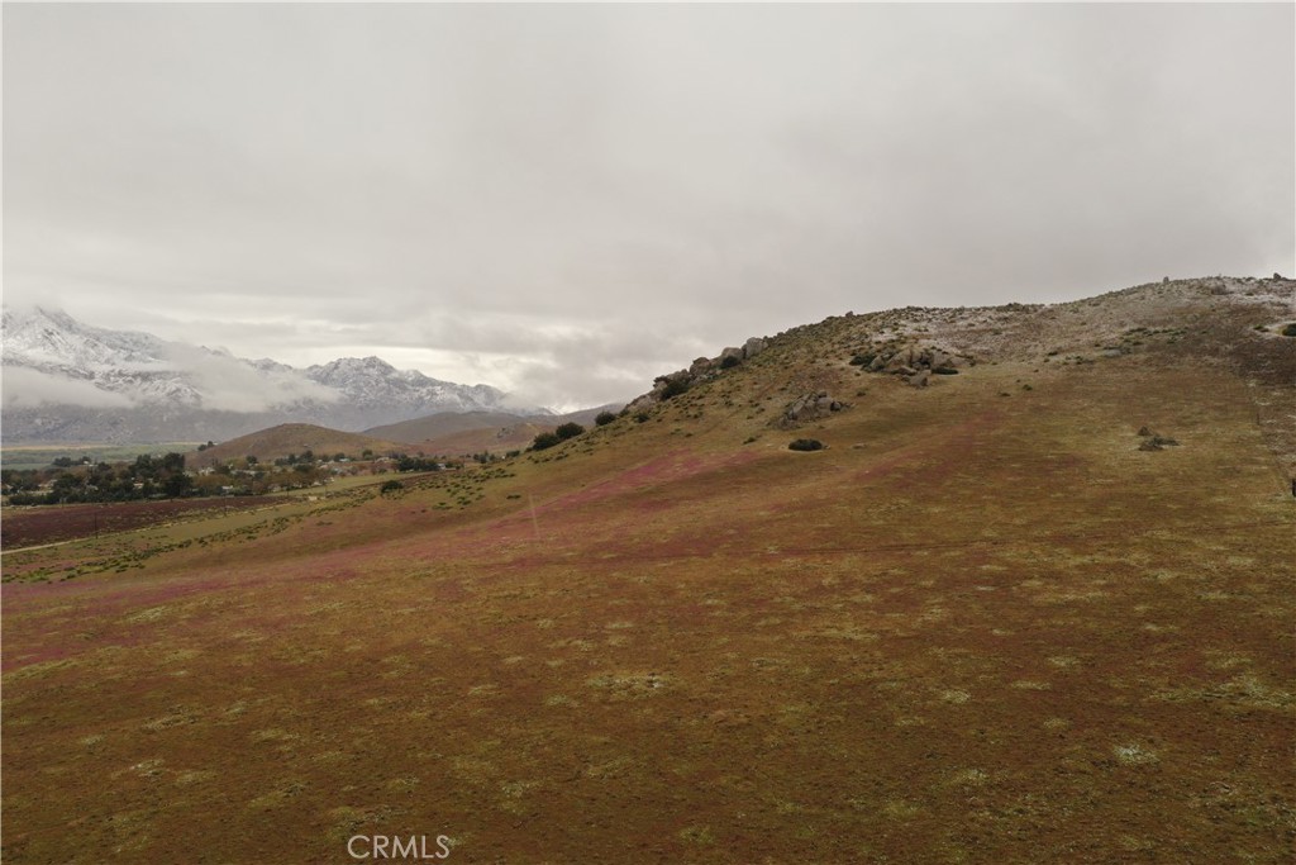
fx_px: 1008
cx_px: 648
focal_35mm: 28
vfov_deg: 46.4
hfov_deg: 65.5
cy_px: 432
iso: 100
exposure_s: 1/400
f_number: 5.6
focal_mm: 10.26
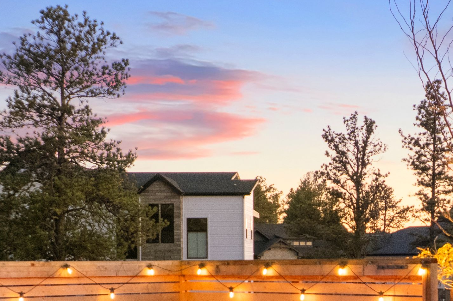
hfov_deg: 23.7
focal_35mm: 84
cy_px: 304
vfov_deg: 15.9
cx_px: 389
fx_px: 1057
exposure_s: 1/13
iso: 510
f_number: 2.8
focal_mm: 8.38
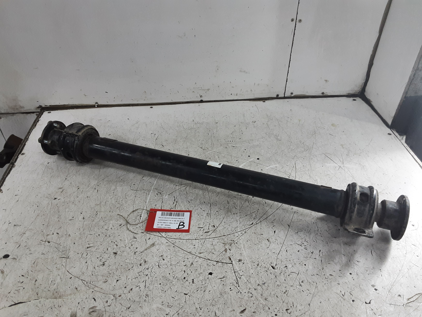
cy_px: 158
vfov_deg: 51.4
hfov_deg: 65.3
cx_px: 211
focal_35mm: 27
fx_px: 329
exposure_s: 1/50
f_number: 1.9
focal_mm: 2.91
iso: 100
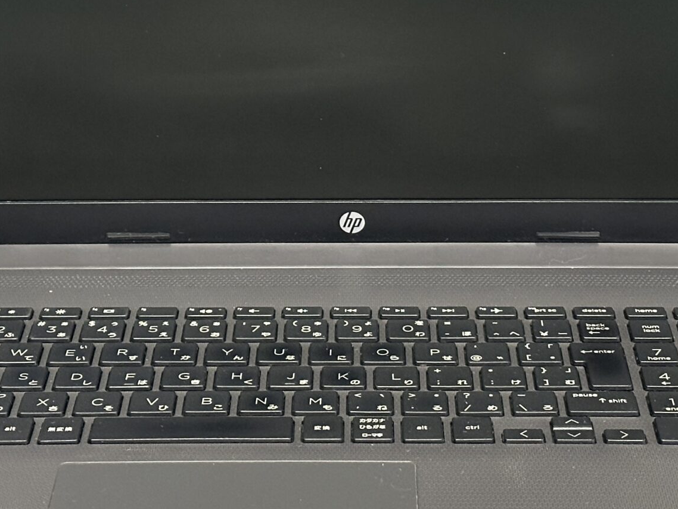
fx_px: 2115
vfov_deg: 13.7
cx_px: 332
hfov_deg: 18.2
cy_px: 156
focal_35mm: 108
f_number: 1.78
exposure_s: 1/25
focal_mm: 6.86
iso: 640
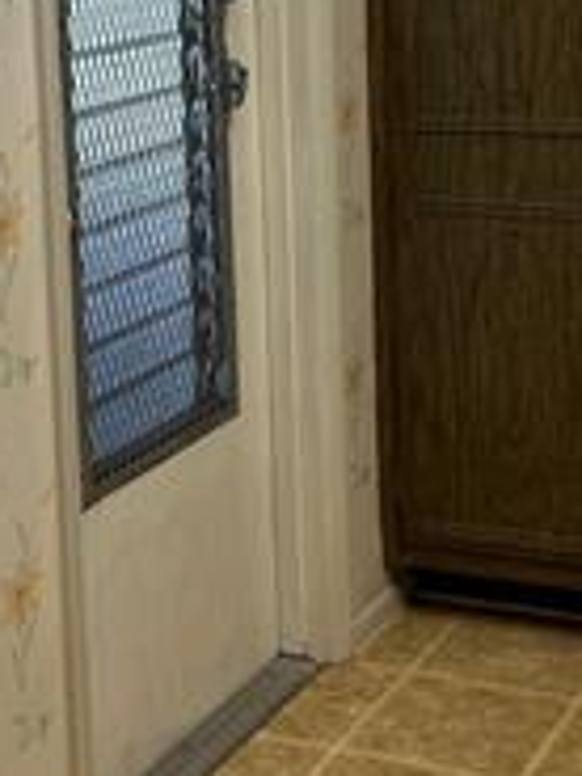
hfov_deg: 17.4
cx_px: 321
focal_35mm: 85
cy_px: 135
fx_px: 1905
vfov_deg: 22.6
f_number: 1.5
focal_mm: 5.7
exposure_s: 1/120
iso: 64
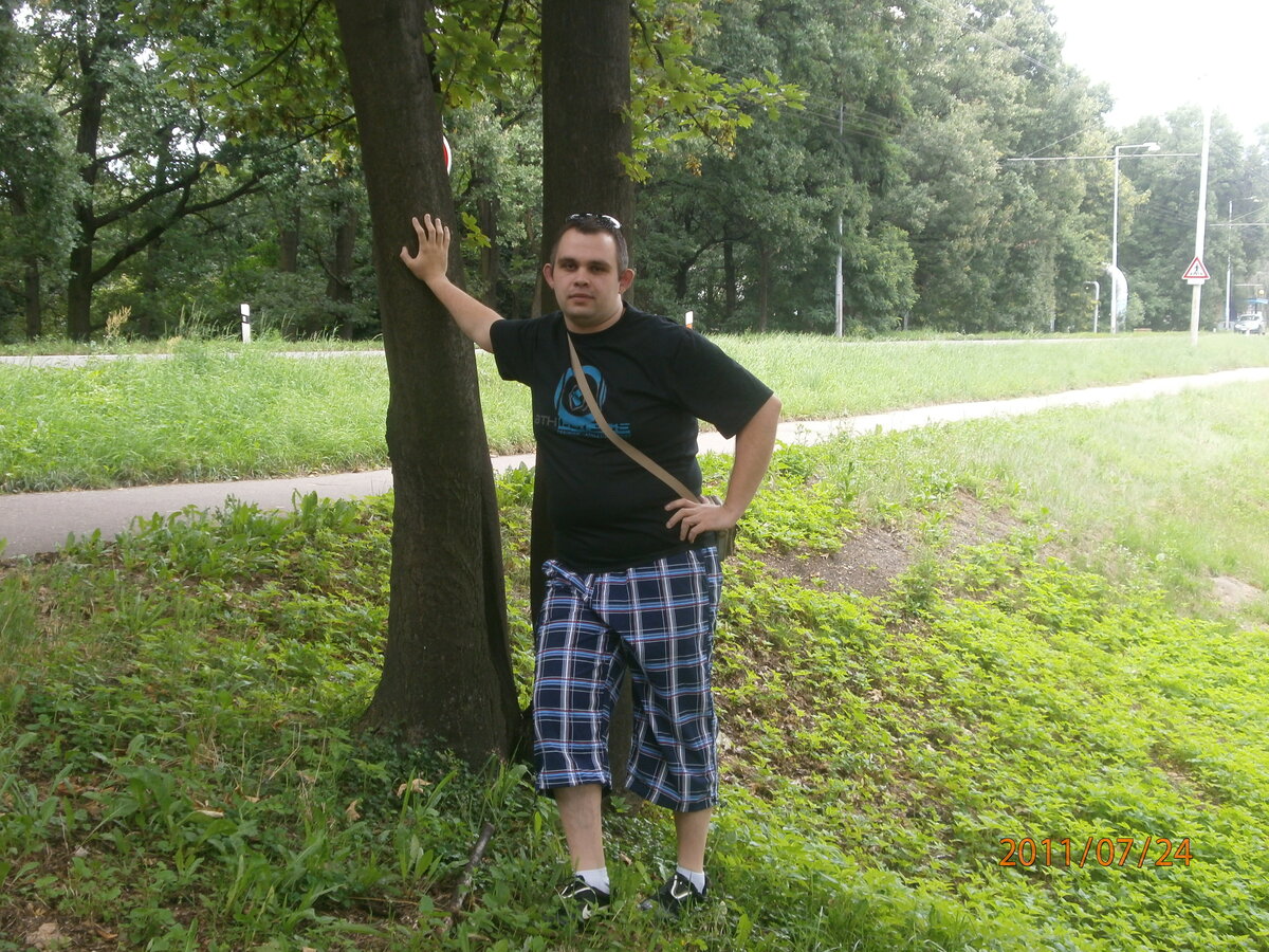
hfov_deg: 41.2
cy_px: 476
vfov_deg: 31.5
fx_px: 1686
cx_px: 634
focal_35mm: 46
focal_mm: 8.1
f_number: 3.8
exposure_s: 1/80
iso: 100
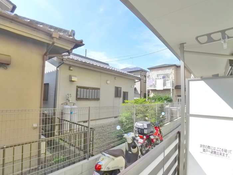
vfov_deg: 56.8
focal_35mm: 24
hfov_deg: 71.6
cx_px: 116
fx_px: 162
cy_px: 88
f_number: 4
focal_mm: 5.1
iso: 400
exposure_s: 1/500
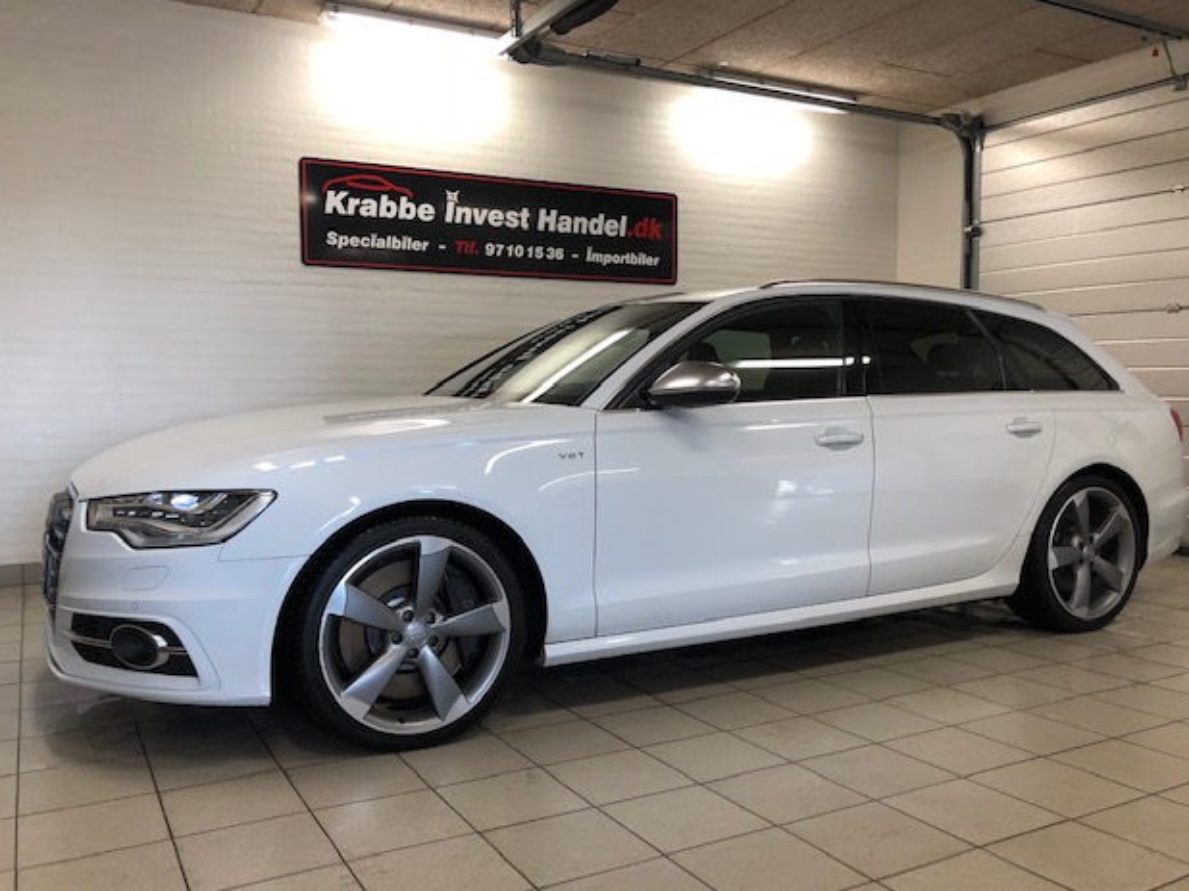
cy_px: 460
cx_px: 594
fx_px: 996
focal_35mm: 29
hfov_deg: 61.7
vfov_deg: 48.2
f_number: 1.8
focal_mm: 3.99
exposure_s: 1/33
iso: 25
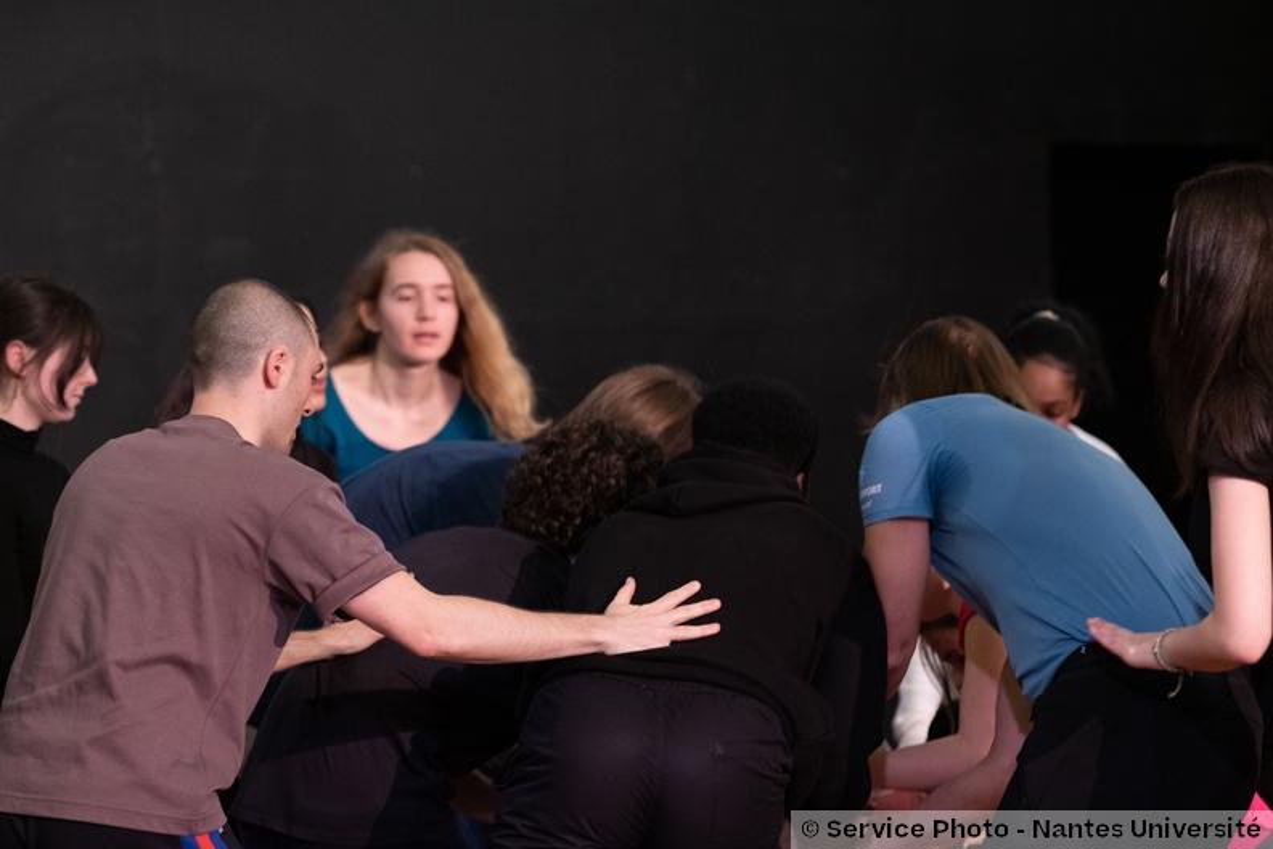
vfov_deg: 10.2
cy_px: 424
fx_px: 4773
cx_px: 636
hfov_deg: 15.2
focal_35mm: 135
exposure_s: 1/125
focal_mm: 90
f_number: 2.5
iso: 3200
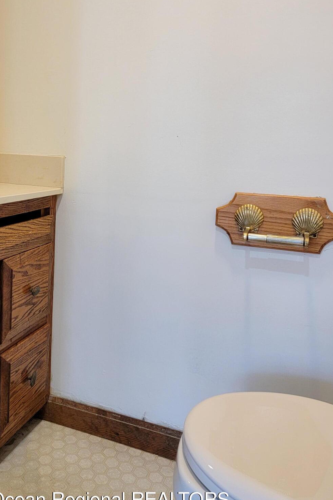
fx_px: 472
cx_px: 86
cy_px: 190
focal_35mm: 34
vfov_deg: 55.2
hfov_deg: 38.0
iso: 250
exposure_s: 1/120
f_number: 1.8
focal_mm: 6.7
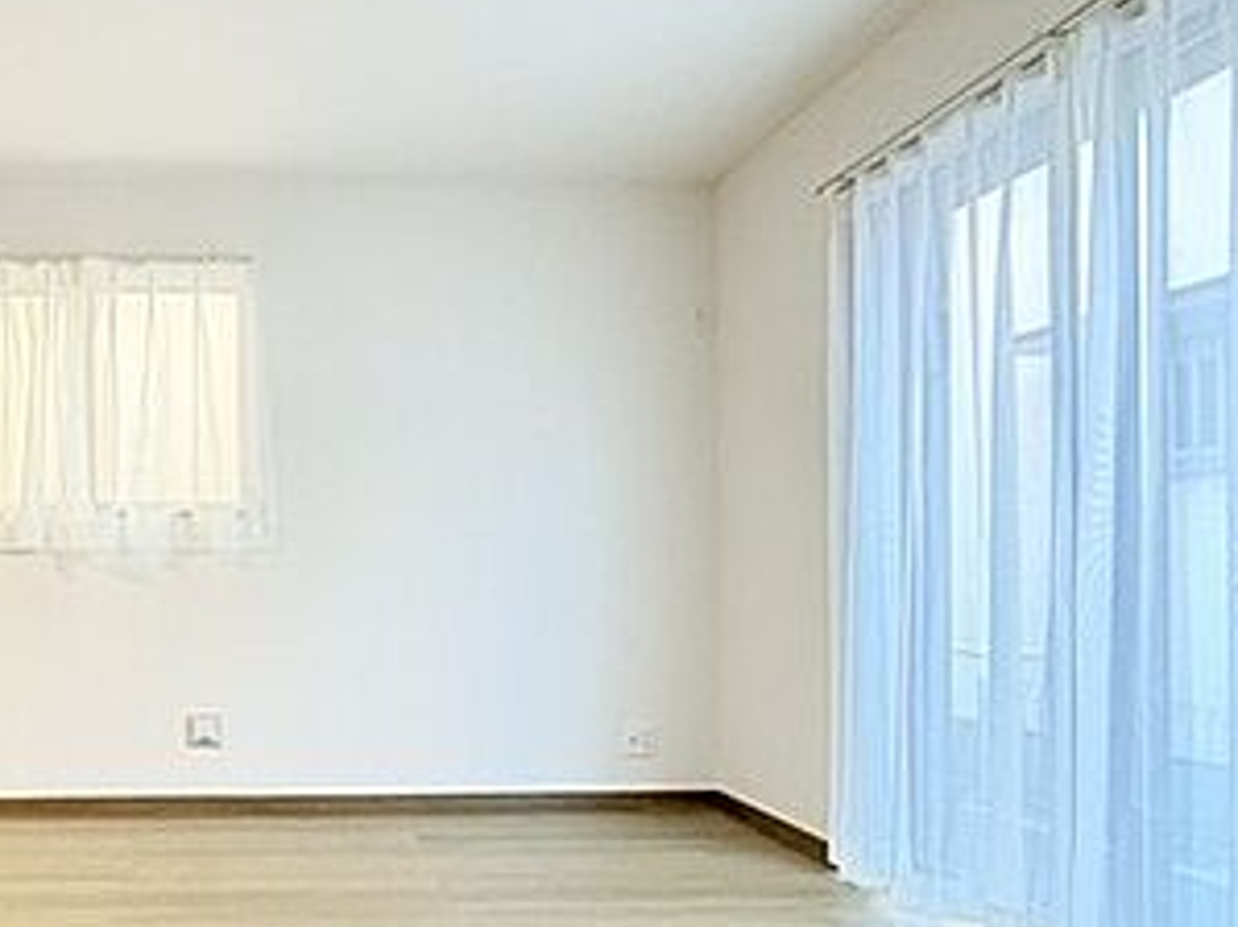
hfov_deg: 58.1
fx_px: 1037
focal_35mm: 29
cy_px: 573
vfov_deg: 47.8
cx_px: 290
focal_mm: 2.22
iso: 500
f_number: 2.2
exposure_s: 1/50
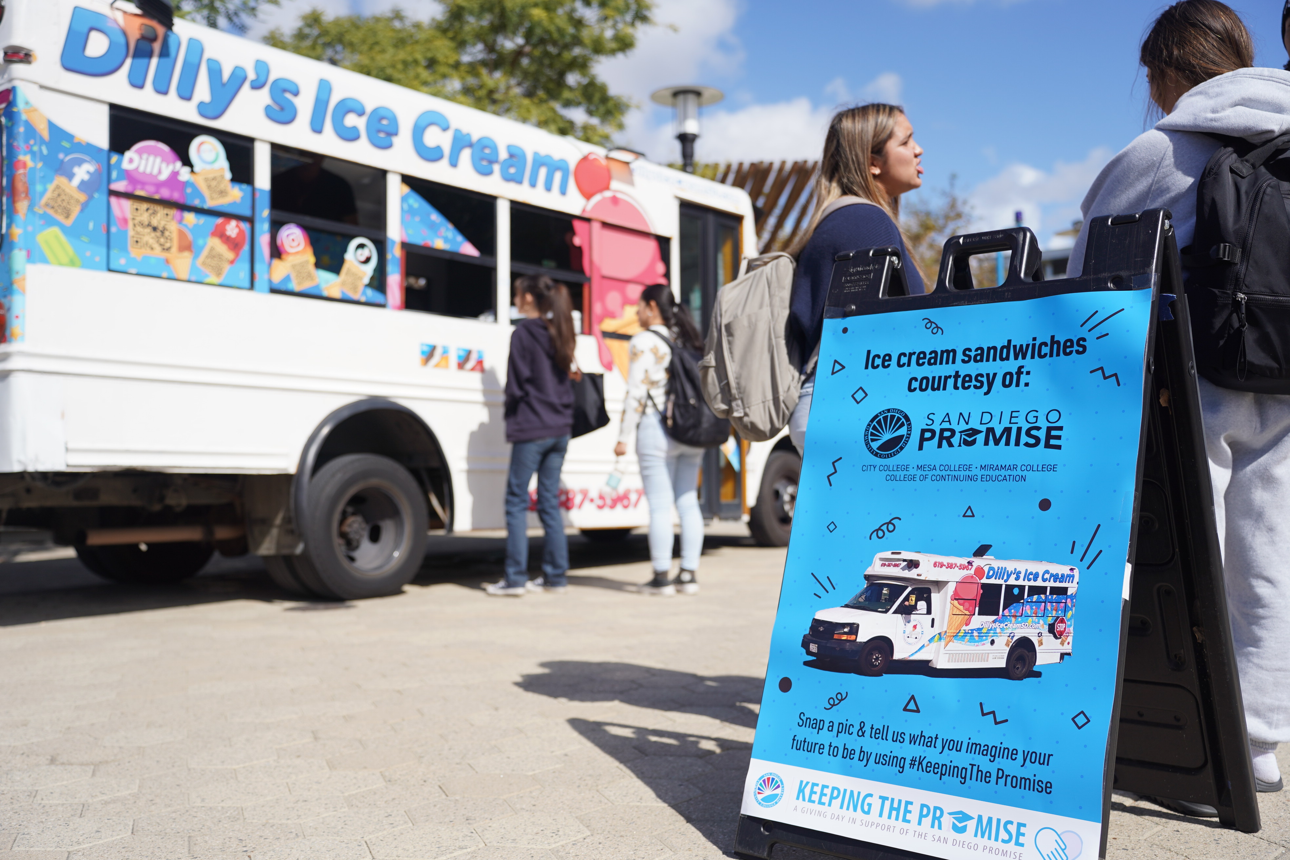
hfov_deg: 54.4
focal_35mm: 35
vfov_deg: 37.9
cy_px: 430
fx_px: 1254
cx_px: 645
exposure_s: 1/2500
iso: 100
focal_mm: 35
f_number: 2.8
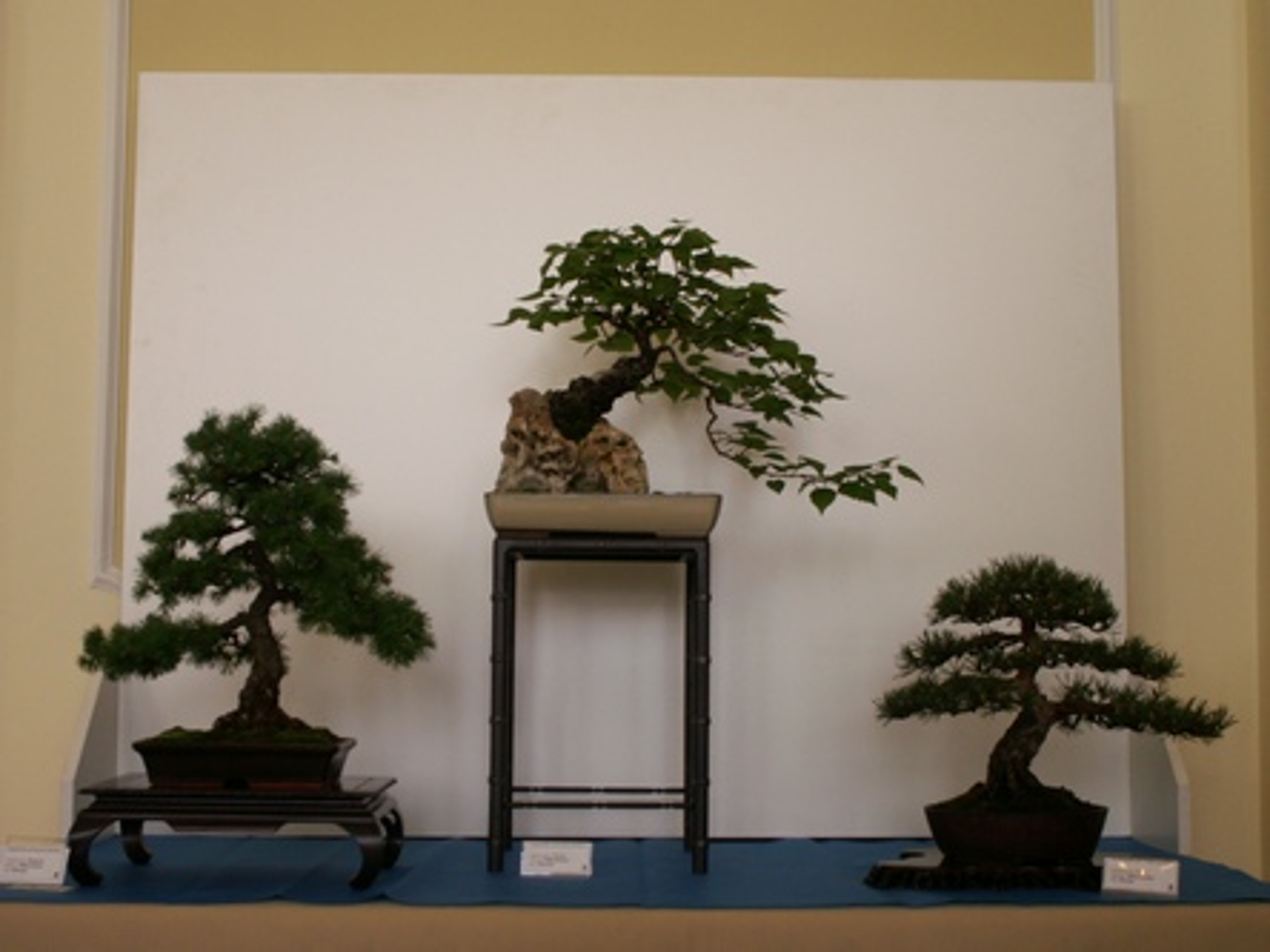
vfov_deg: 29.1
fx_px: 1834
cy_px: 476
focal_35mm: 50
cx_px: 635
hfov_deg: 38.2
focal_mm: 8.39
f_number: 3.2
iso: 64
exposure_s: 1/40
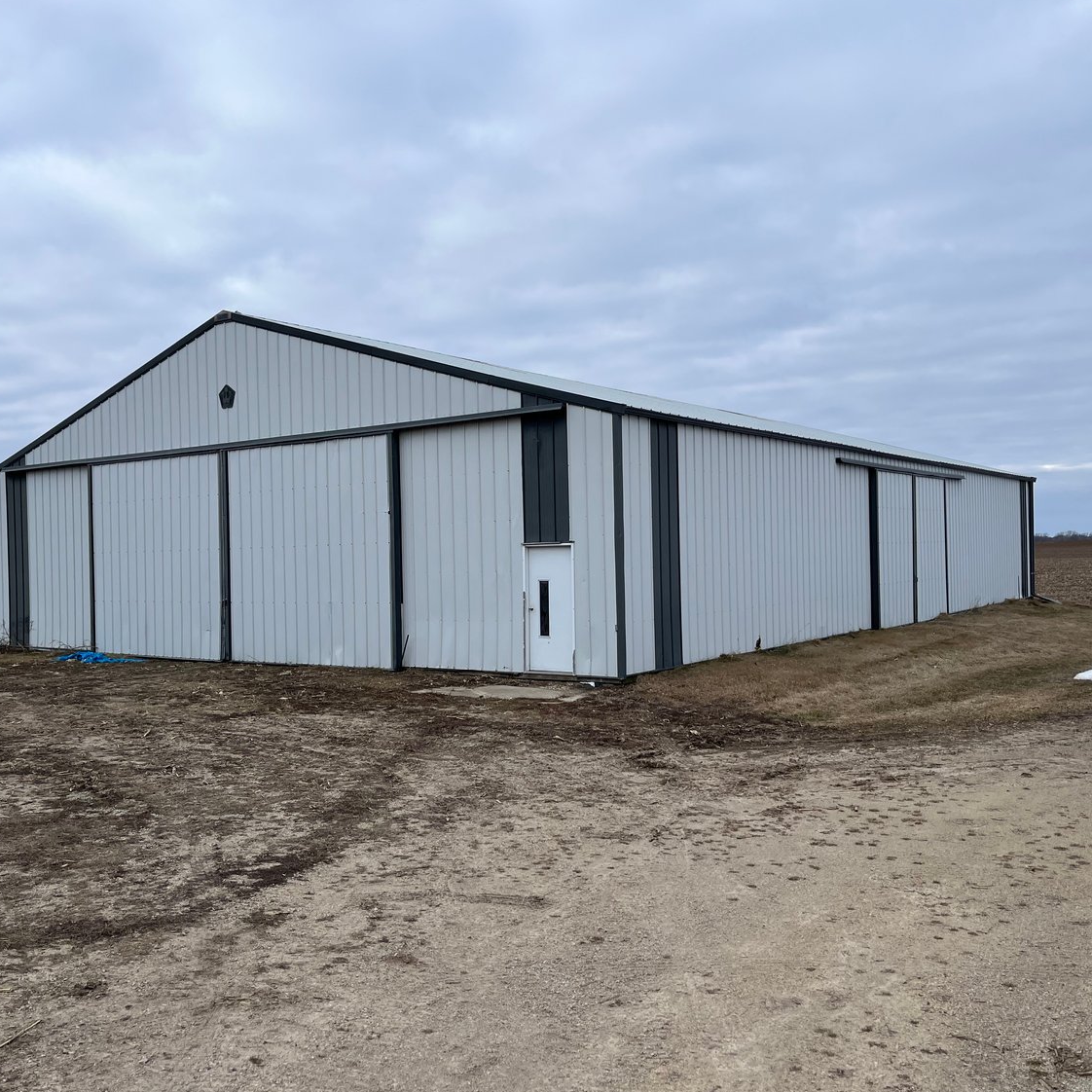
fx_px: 1106
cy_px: 546
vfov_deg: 52.5
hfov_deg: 52.5
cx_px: 537
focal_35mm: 31
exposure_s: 1/1721
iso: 50
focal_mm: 5.1
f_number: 1.6
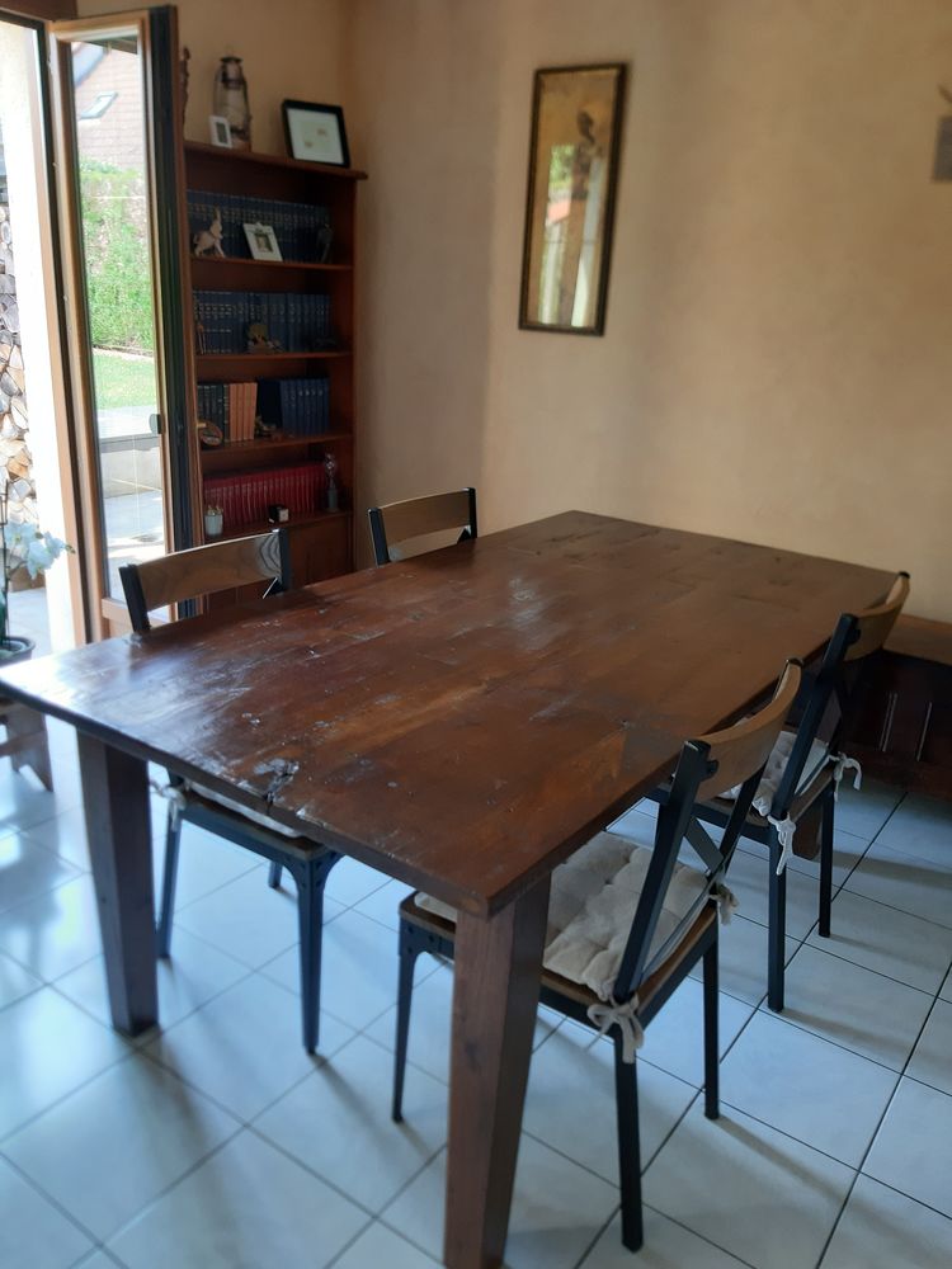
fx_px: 990
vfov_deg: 65.3
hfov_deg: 51.4
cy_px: 634
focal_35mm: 27
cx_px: 476
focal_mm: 3.93
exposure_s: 1/50
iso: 160
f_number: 1.7
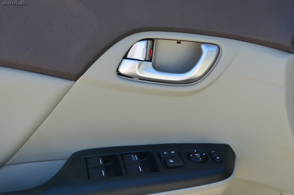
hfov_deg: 41.2
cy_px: 98
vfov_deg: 28.0
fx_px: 391
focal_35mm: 48
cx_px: 147
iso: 360
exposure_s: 1/60
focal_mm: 32
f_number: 10
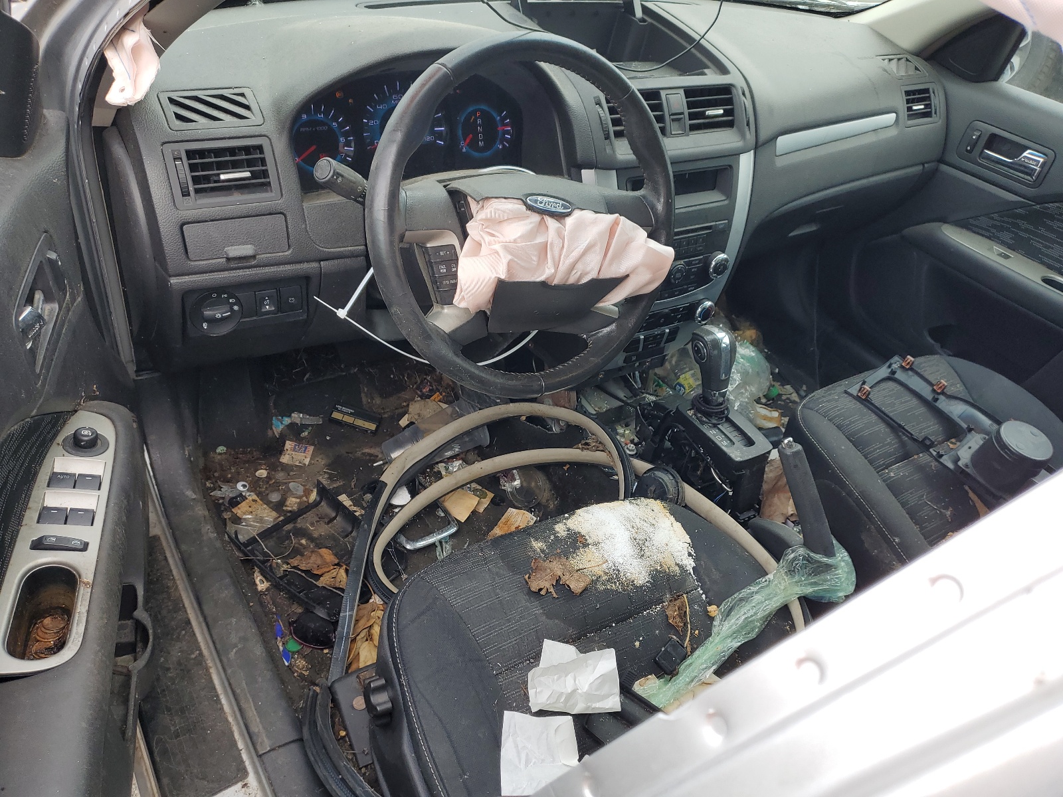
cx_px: 532
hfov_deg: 67.3
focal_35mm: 26
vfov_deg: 53.1
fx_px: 798
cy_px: 398
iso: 50
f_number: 1.5
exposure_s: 1/286
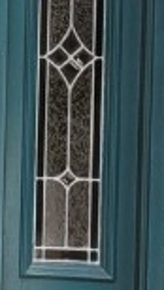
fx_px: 724
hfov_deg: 11.6
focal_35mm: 94
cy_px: 40
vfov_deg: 22.2
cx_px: -170
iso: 40
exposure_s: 1/207
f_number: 2.2
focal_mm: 1.74
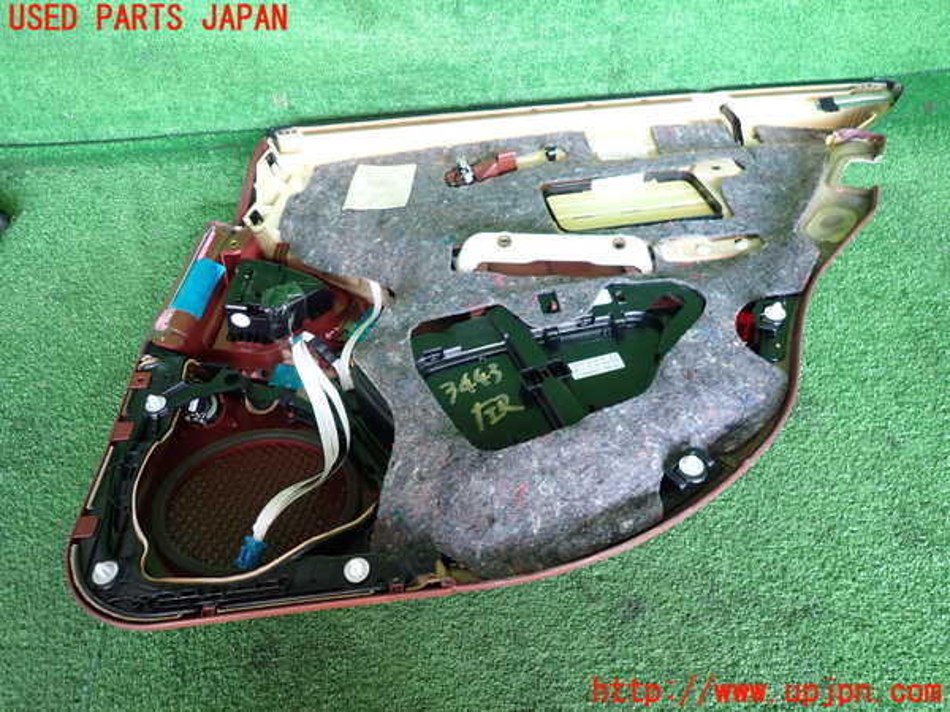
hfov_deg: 69.4
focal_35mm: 25
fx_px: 686
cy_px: 356
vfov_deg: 54.9
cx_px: 475
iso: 200
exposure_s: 1/80
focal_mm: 4.5
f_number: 2
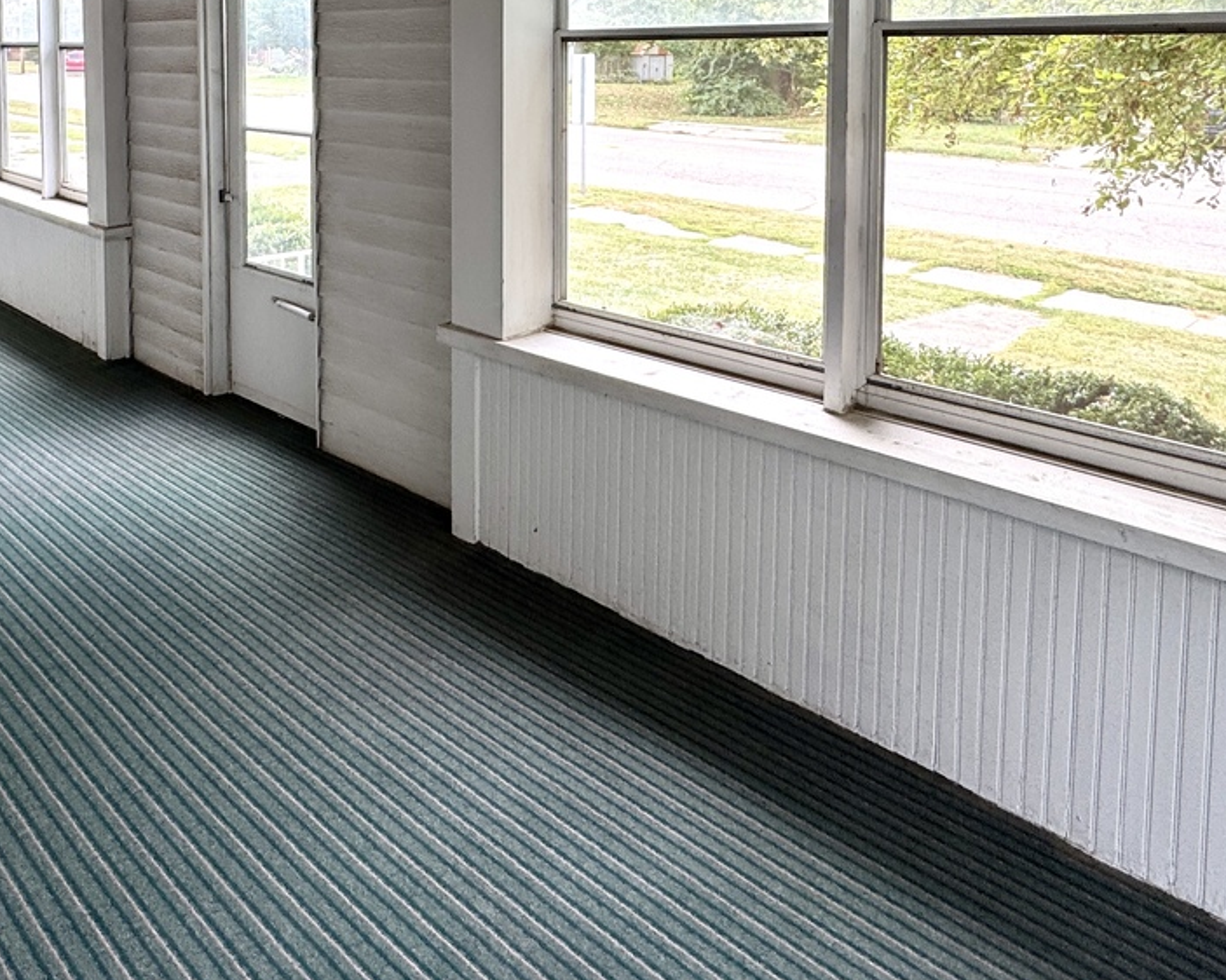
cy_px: 106
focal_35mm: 28
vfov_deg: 46.7
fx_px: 1016
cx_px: 373
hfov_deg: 60.2
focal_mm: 2.22
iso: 40
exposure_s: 1/99
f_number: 2.2
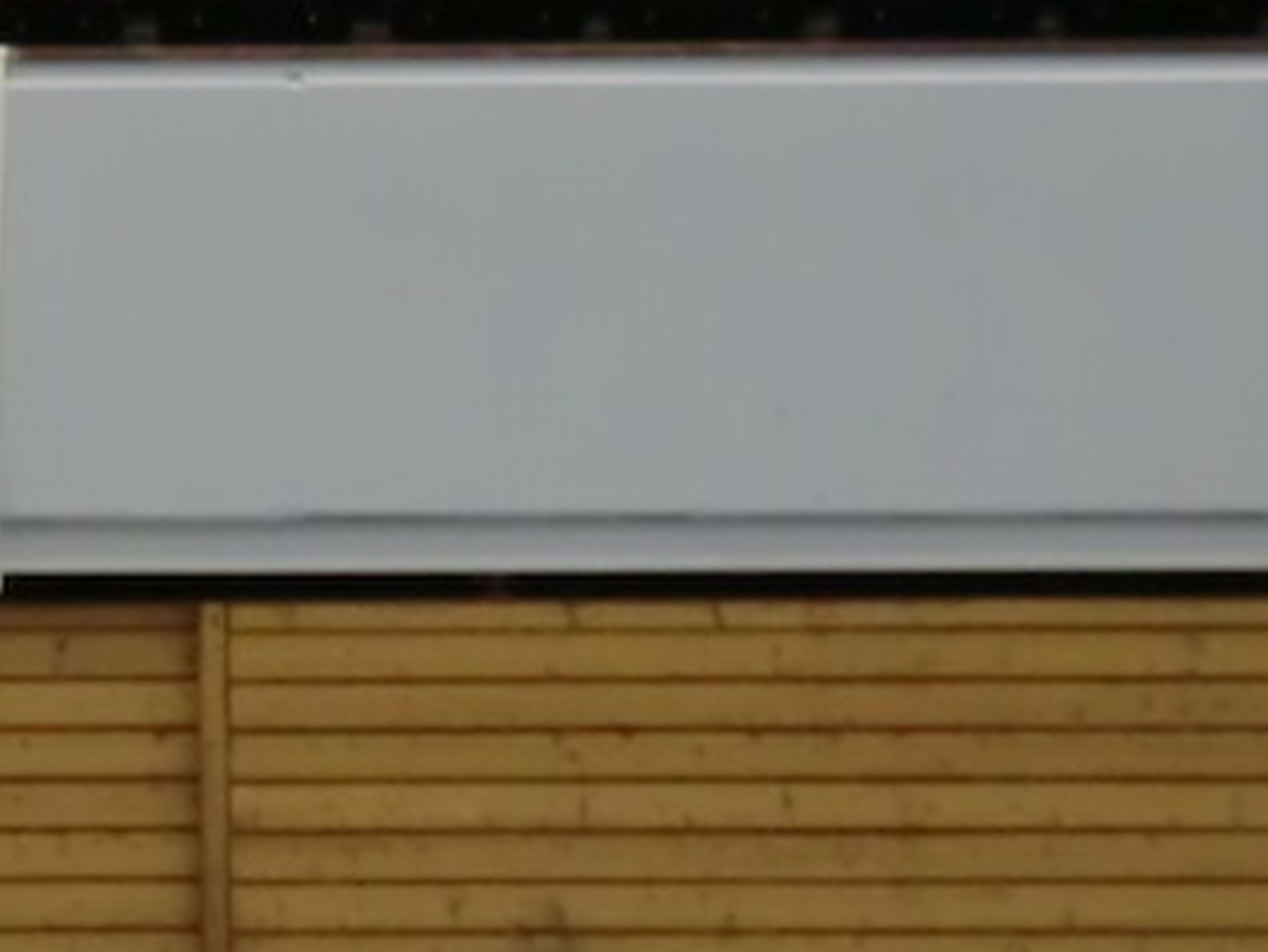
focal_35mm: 606
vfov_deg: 2.5
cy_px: 332
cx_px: -64
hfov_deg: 3.3
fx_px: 22206
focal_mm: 43
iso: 800
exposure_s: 1/60
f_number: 5.7
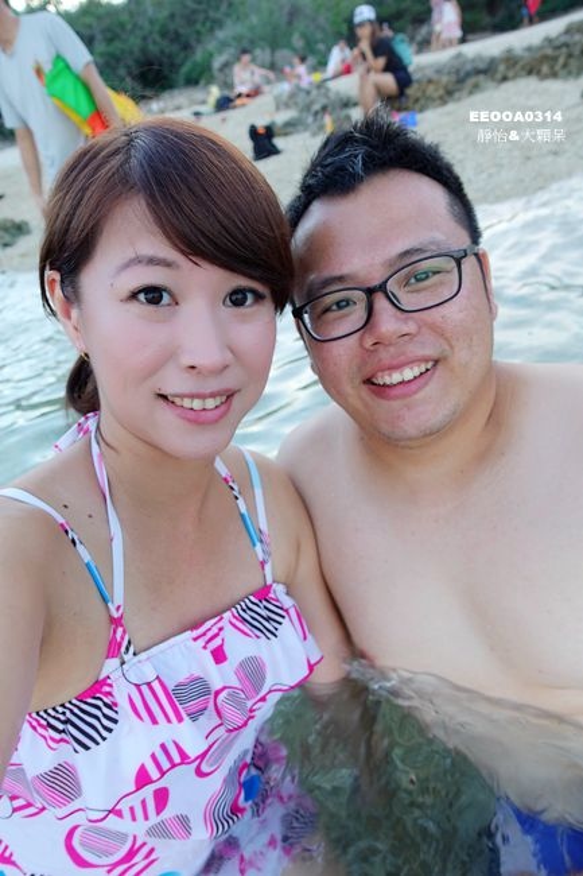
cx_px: 292
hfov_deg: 53.1
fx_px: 583
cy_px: 438
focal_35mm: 24
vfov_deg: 73.8
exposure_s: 1/50
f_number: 2.8
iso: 125
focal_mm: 8.8
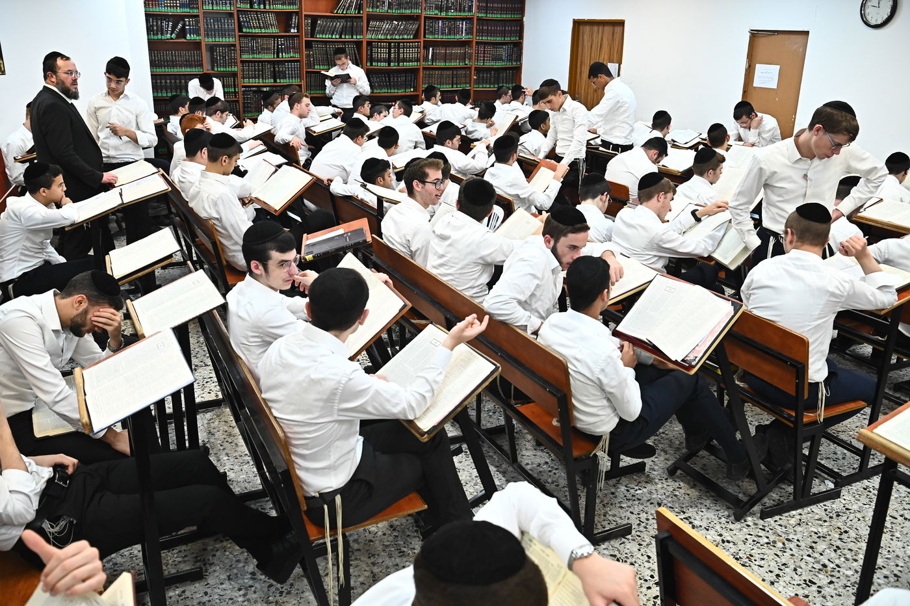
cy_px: 303
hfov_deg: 58.7
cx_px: 455
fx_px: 808
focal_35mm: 32
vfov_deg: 41.1
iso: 2000
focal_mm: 32
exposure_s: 1/200
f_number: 5
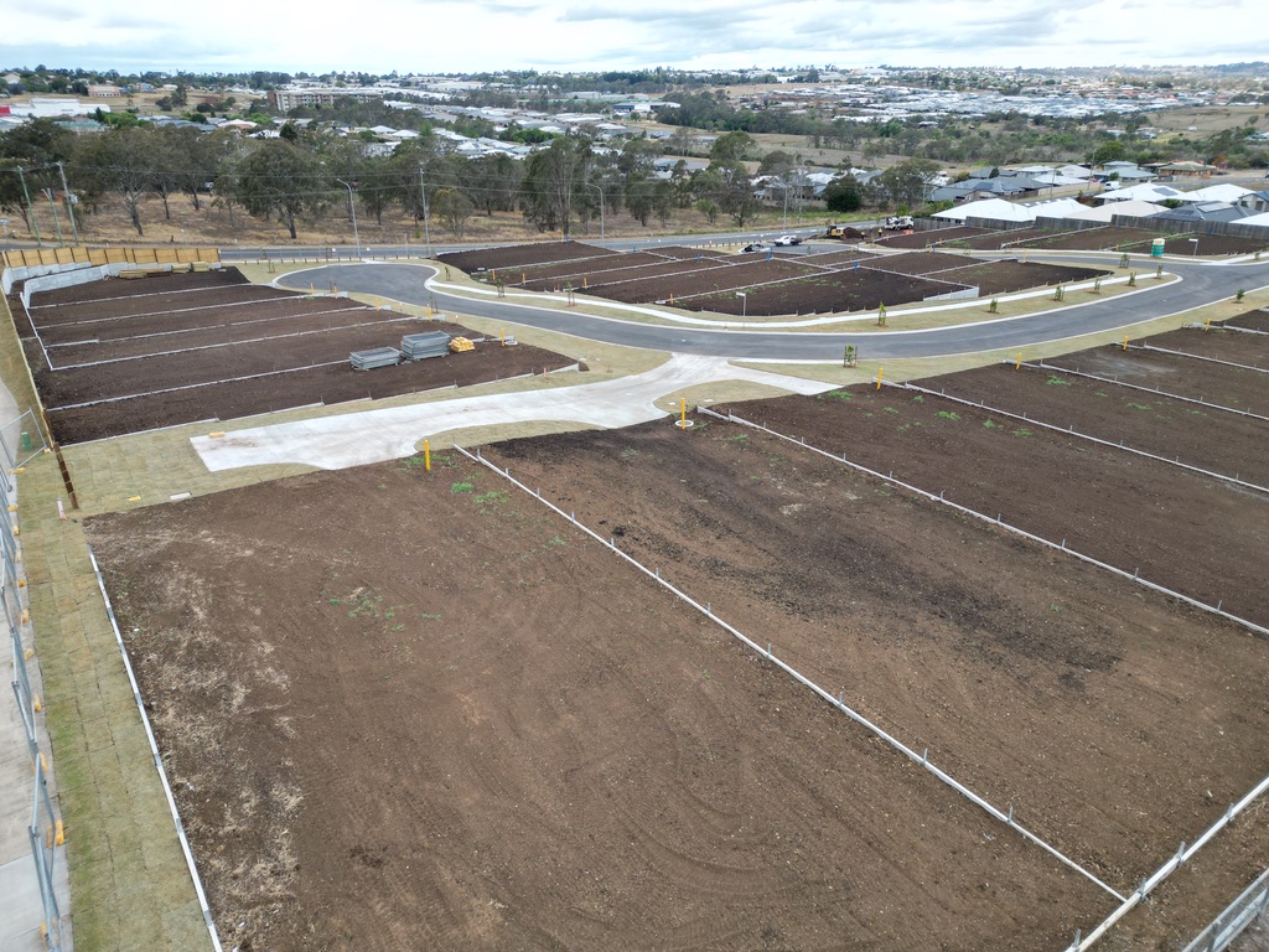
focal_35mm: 24
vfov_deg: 56.8
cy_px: 476
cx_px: 634
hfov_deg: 71.6
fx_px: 880
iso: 130
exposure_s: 1/1250
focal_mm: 6.72
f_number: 1.7
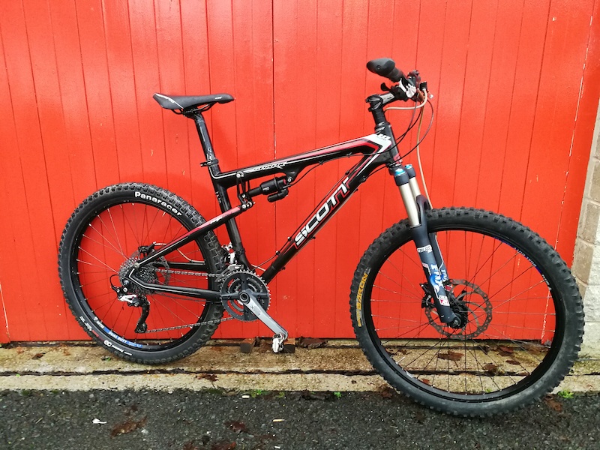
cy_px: 225
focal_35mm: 27
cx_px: 300
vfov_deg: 51.4
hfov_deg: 65.3
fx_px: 468
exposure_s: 1/33.3
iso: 320
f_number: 2.2
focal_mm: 3.95
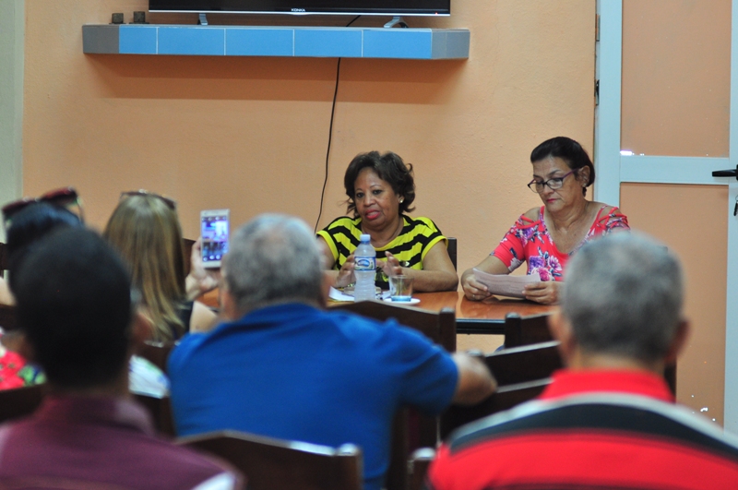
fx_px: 2457
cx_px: 369
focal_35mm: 120
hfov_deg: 17.1
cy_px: 245
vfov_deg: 11.4
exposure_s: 1/60
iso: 720
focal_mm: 80
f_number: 2.8
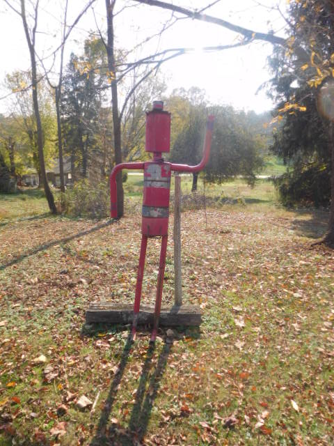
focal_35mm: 25
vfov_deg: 69.4
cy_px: 223
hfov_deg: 54.9
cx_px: 167
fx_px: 322
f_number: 3.4
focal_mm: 4.5
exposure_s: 1/500
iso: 125
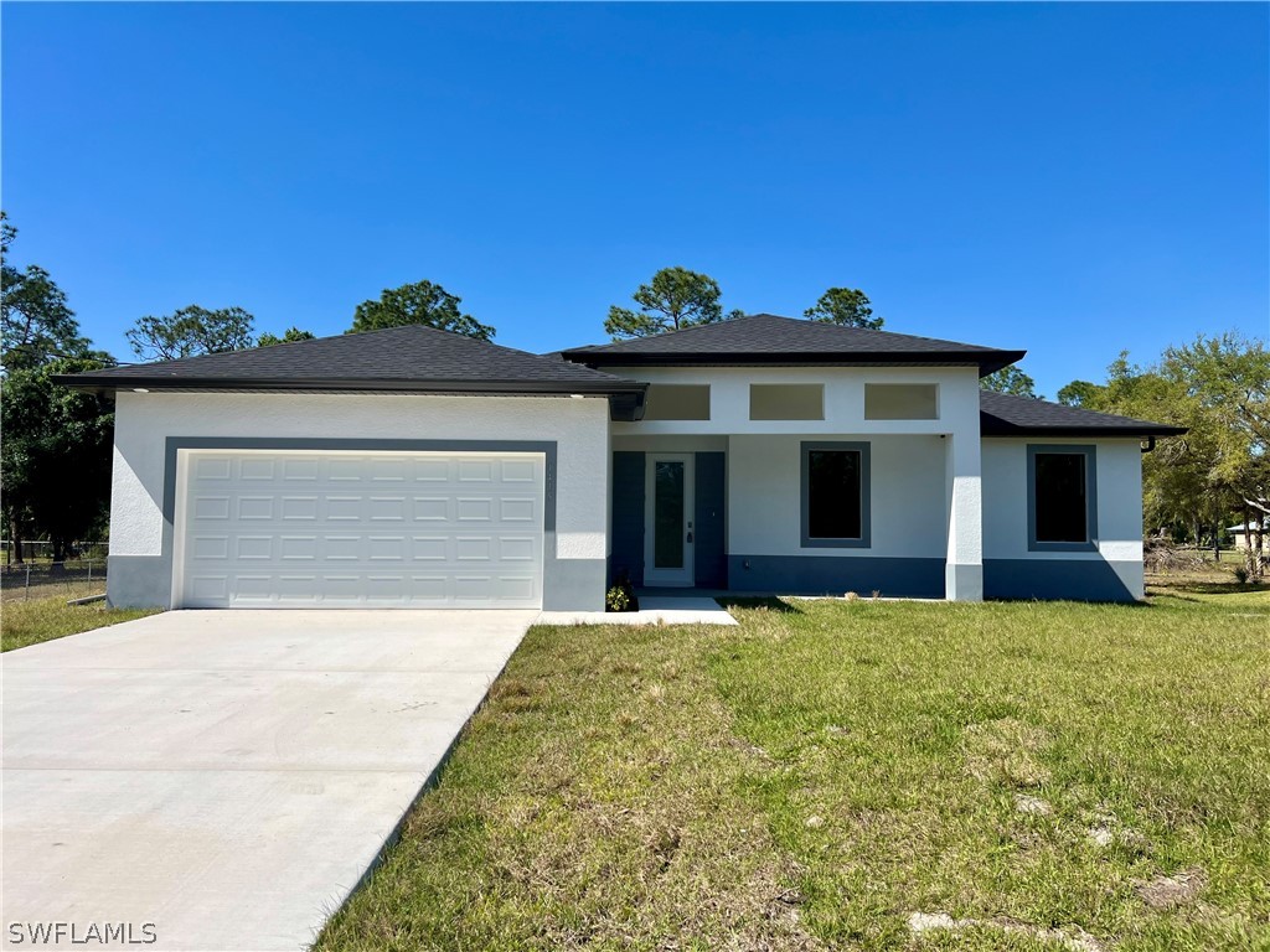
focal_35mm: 26
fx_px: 954
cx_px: 635
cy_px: 476
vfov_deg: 53.1
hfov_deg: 67.3
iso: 50
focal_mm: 5.7
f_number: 1.5
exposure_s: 1/5319
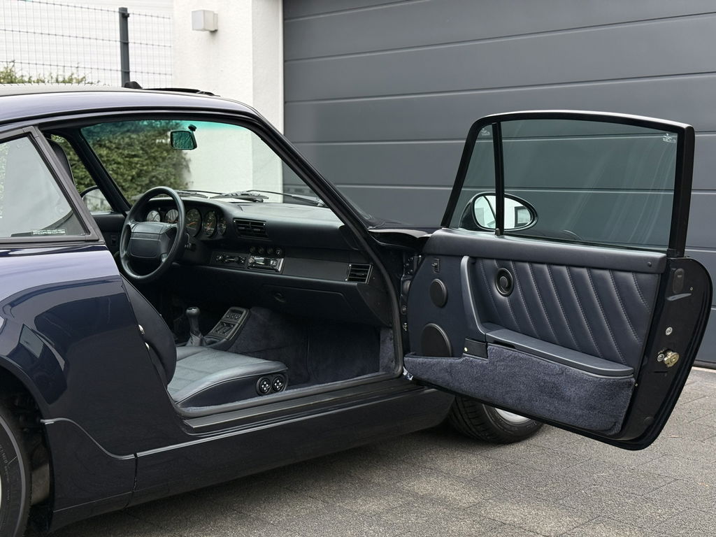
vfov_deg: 30.3
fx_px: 993
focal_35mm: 48
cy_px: 268
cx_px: 358
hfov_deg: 39.7
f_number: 1.78
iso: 200
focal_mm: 6.76
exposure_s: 1/71
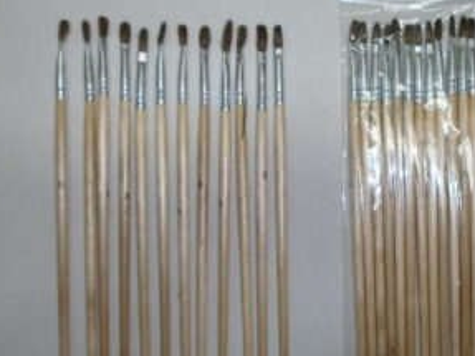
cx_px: 313
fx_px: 645
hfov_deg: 40.0
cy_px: 190
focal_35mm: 47
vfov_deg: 30.8
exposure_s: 1/30
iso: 125
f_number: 2.9
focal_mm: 4.8
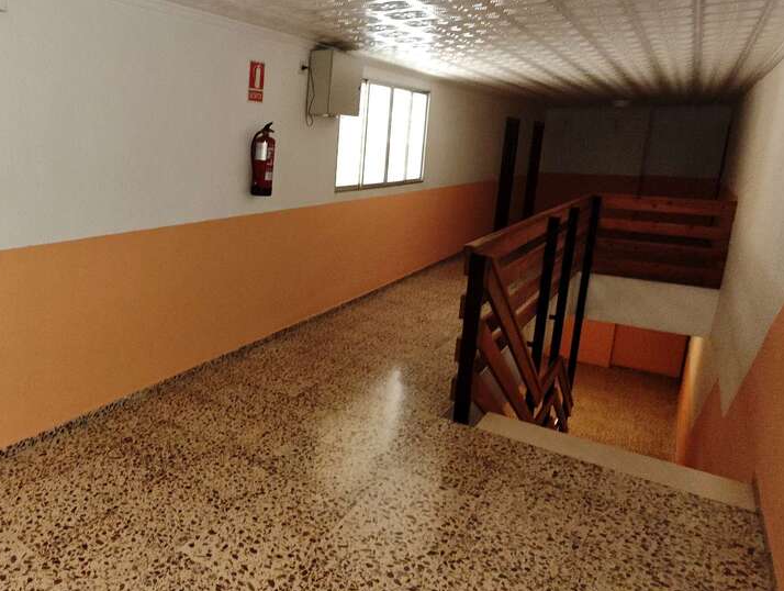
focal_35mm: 25
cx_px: 173
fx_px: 567
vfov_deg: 54.9
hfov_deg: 64.1
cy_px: 261
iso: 1600
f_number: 2.2
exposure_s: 1/25
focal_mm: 2.16
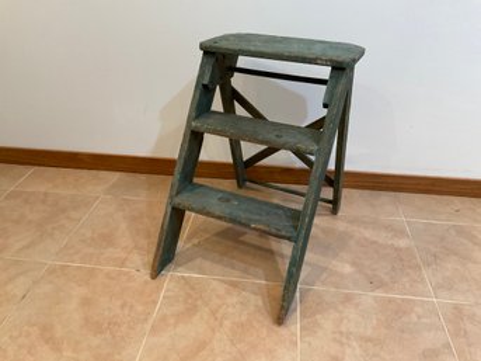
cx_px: 240
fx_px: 403
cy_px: 180
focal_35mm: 29
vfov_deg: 48.2
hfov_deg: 61.7
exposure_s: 1/60
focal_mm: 3
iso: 125
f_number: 1.8
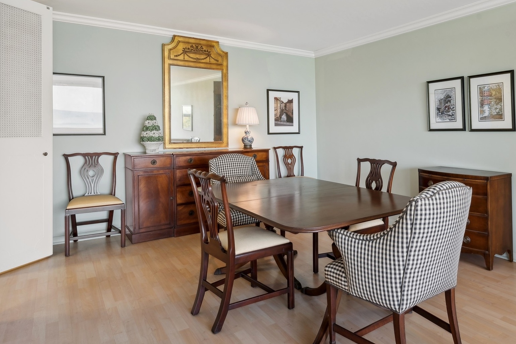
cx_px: 330
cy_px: 129
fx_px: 373
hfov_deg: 68.0
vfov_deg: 49.1
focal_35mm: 26
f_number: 9
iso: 200
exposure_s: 1/5
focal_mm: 20
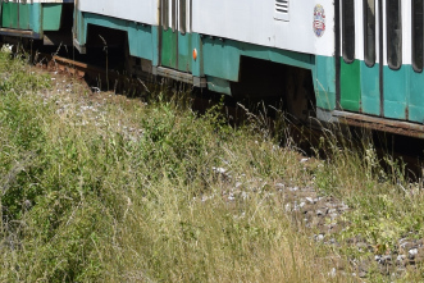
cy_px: -258
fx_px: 2427
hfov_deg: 10.0
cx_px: 338
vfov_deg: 6.5
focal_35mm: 206
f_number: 6.3
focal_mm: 35
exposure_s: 1/1000
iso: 200
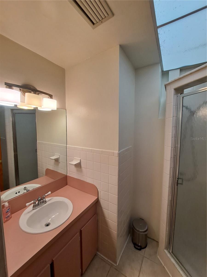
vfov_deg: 106.2
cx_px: 104
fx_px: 104
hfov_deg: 89.9
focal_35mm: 13
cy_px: 138
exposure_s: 1/120
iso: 50
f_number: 2.2
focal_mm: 1.74
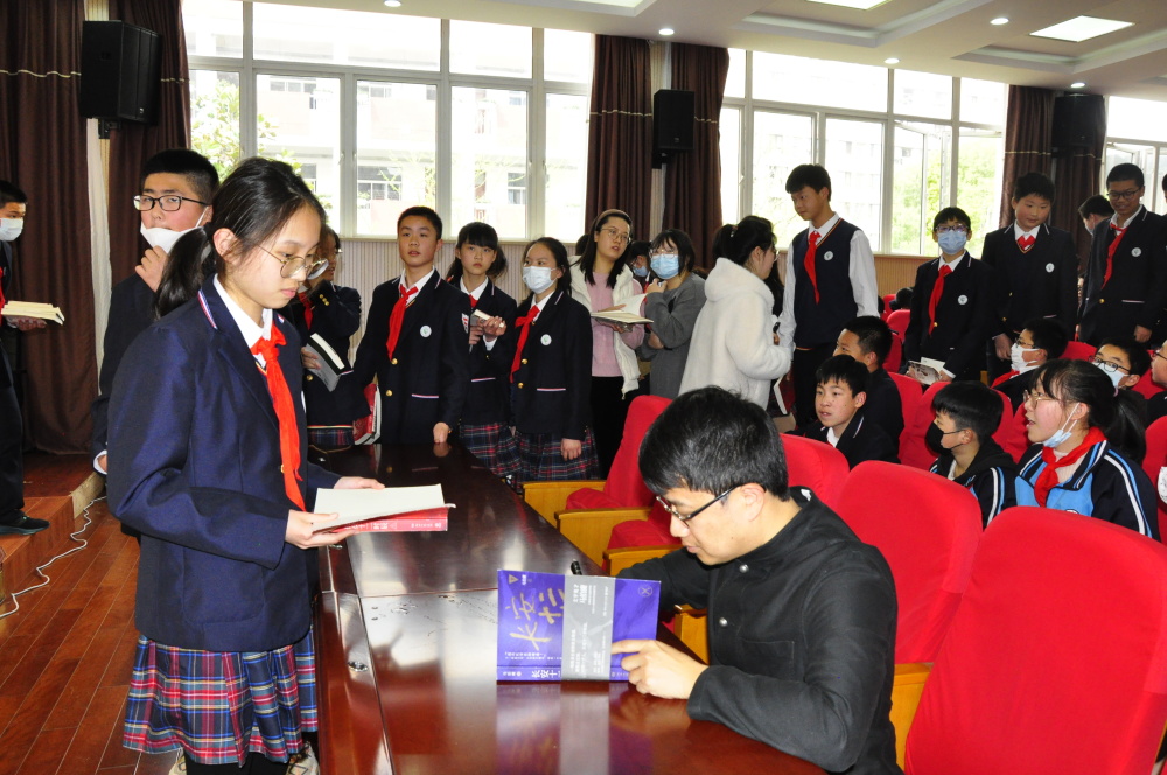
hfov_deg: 67.4
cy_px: 388
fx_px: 874
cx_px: 584
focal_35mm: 27
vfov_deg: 47.8
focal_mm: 18
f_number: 8
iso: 1600
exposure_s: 1/200
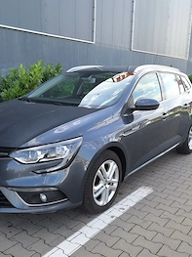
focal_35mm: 35
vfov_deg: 52.5
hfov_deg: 40.5
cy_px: 144
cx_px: 75
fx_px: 259
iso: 40
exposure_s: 1/400
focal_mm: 5.54
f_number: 1.8
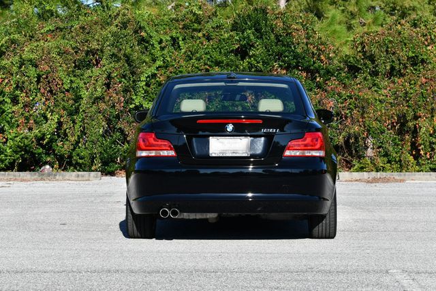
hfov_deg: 18.6
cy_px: 146
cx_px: 218
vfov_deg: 12.5
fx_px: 1333
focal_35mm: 110
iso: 100
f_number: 8
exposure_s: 1/250
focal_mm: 55
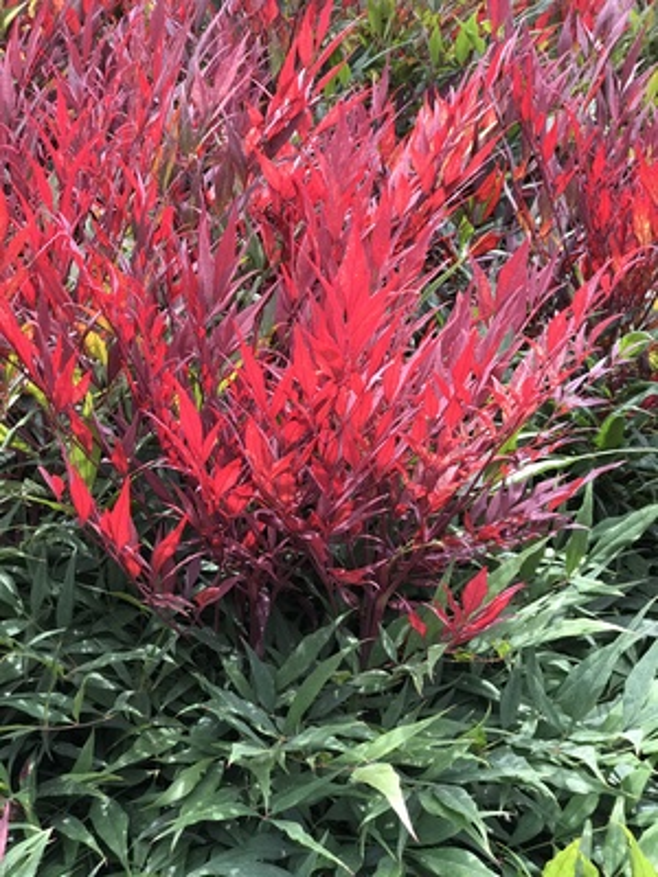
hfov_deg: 25.7
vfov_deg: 33.8
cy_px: 438
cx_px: 329
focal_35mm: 57
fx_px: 1445
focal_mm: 6.6
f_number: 2.8
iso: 25
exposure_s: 1/94
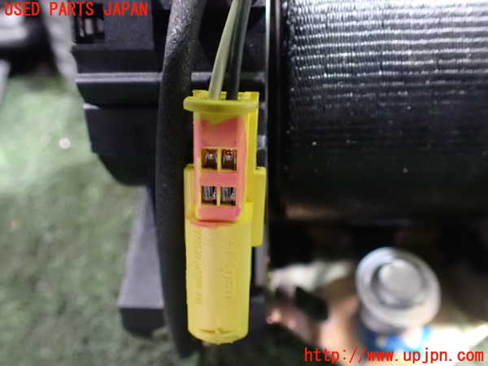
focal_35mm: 30
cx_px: 244
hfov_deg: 60.0
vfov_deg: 46.8
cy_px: 183
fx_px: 423
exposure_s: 1/20
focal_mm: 5.4
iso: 1600
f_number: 2.3
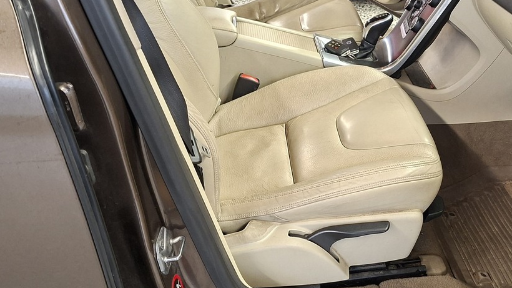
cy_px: 126
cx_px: 318
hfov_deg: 46.0
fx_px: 597
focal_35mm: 44
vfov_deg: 27.1
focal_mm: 5.54
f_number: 1.8
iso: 320
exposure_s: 1/50
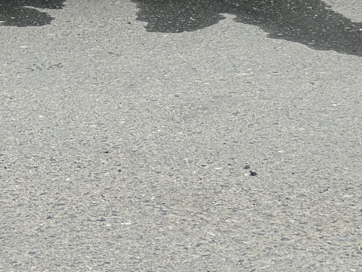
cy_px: -140
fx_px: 1809
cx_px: -120
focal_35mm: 173
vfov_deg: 8.4
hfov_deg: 11.1
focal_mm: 6.86
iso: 100
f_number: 1.78
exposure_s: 1/2252
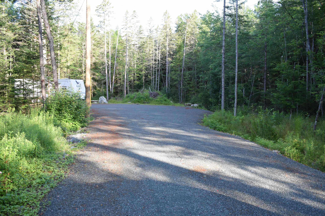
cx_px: 162
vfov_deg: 38.4
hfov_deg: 55.1
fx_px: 311
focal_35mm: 34
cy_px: 108
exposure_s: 1/160
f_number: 6.3
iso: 400
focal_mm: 23
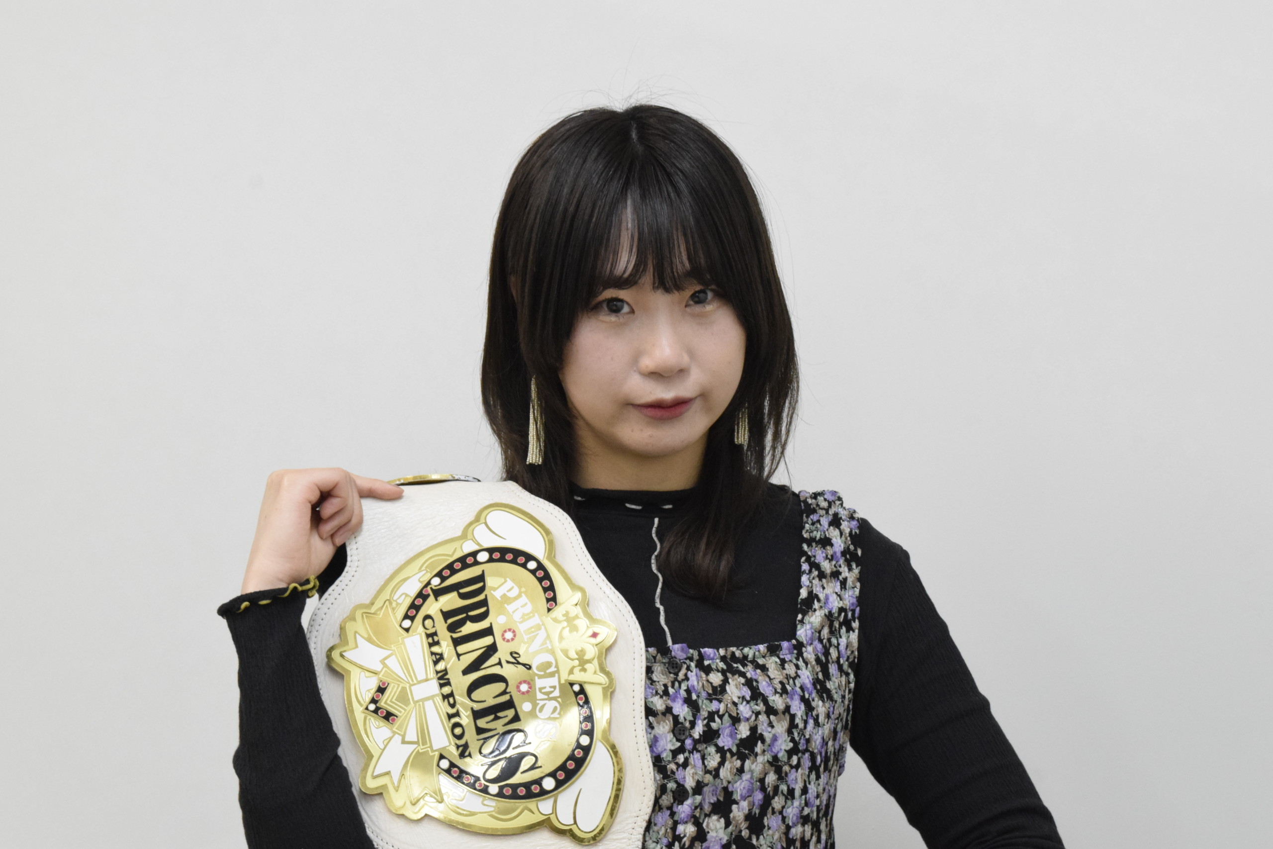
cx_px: 636
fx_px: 2652
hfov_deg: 27.0
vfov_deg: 18.2
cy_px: 424
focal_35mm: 75
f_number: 11
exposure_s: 1/60
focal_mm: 50
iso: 3200
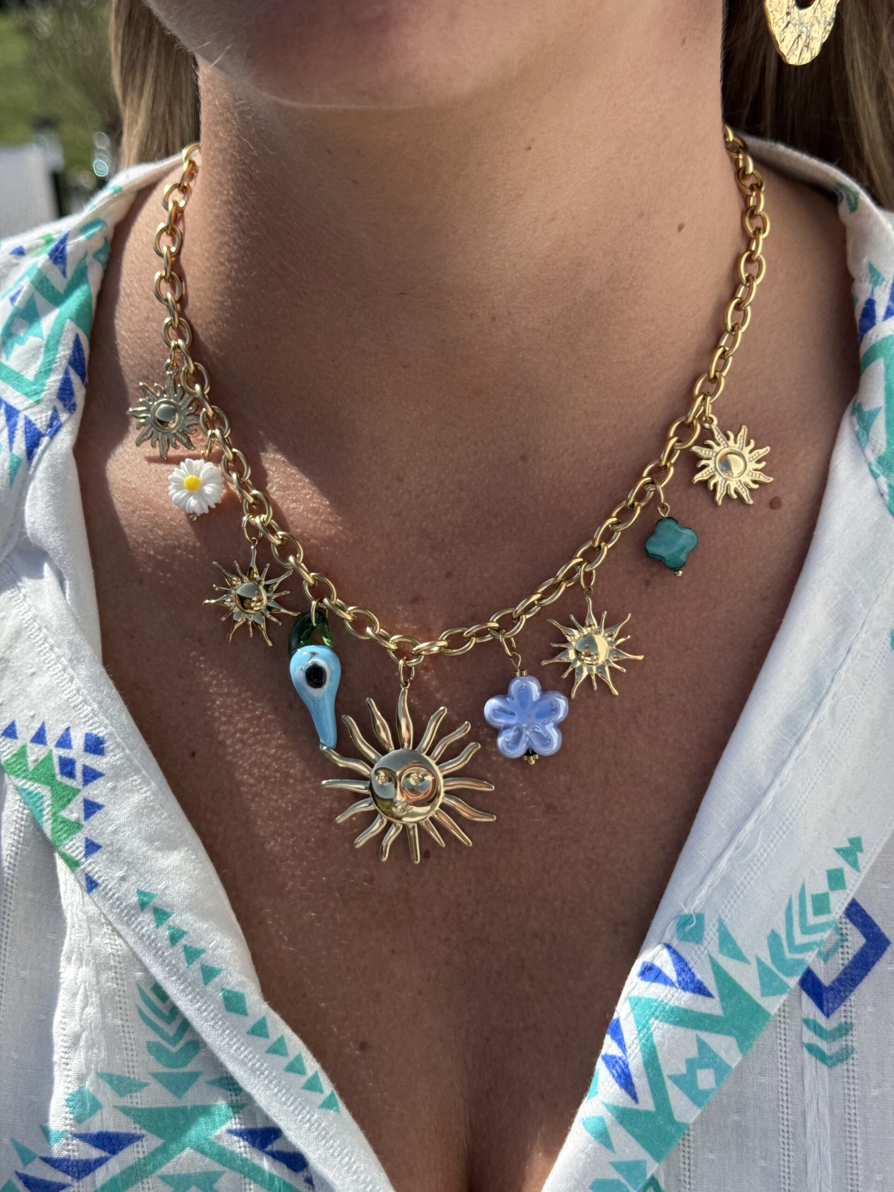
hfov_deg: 30.3
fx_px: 1653
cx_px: 447
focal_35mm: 48
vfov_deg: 39.7
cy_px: 596
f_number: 1.78
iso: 64
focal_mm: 6.76
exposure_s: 1/3096
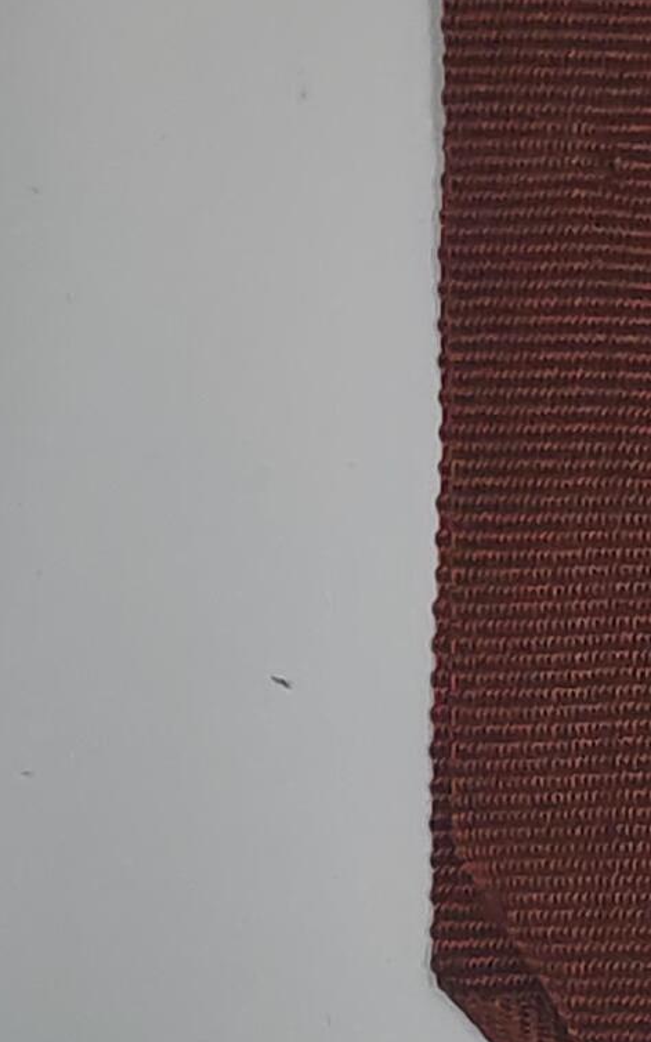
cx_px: 721
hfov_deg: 7.6
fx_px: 4884
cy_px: 1039
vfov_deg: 12.0
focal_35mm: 172
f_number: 1.95
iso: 500
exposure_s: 1/50
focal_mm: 5.52
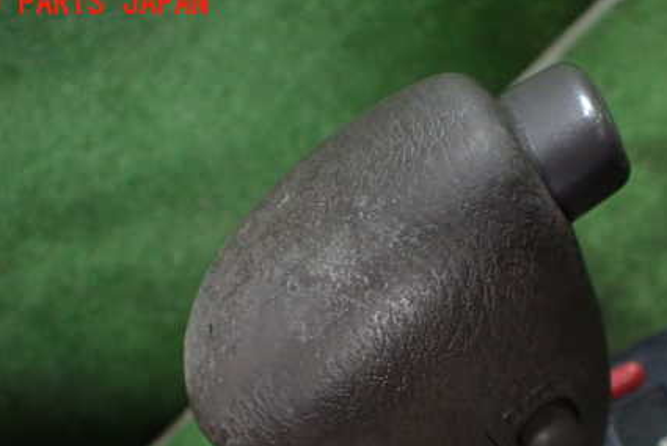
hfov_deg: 44.3
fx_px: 816
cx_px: 394
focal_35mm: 44
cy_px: 338
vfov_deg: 30.0
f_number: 2.3
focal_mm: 5.4
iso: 800
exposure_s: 1/125
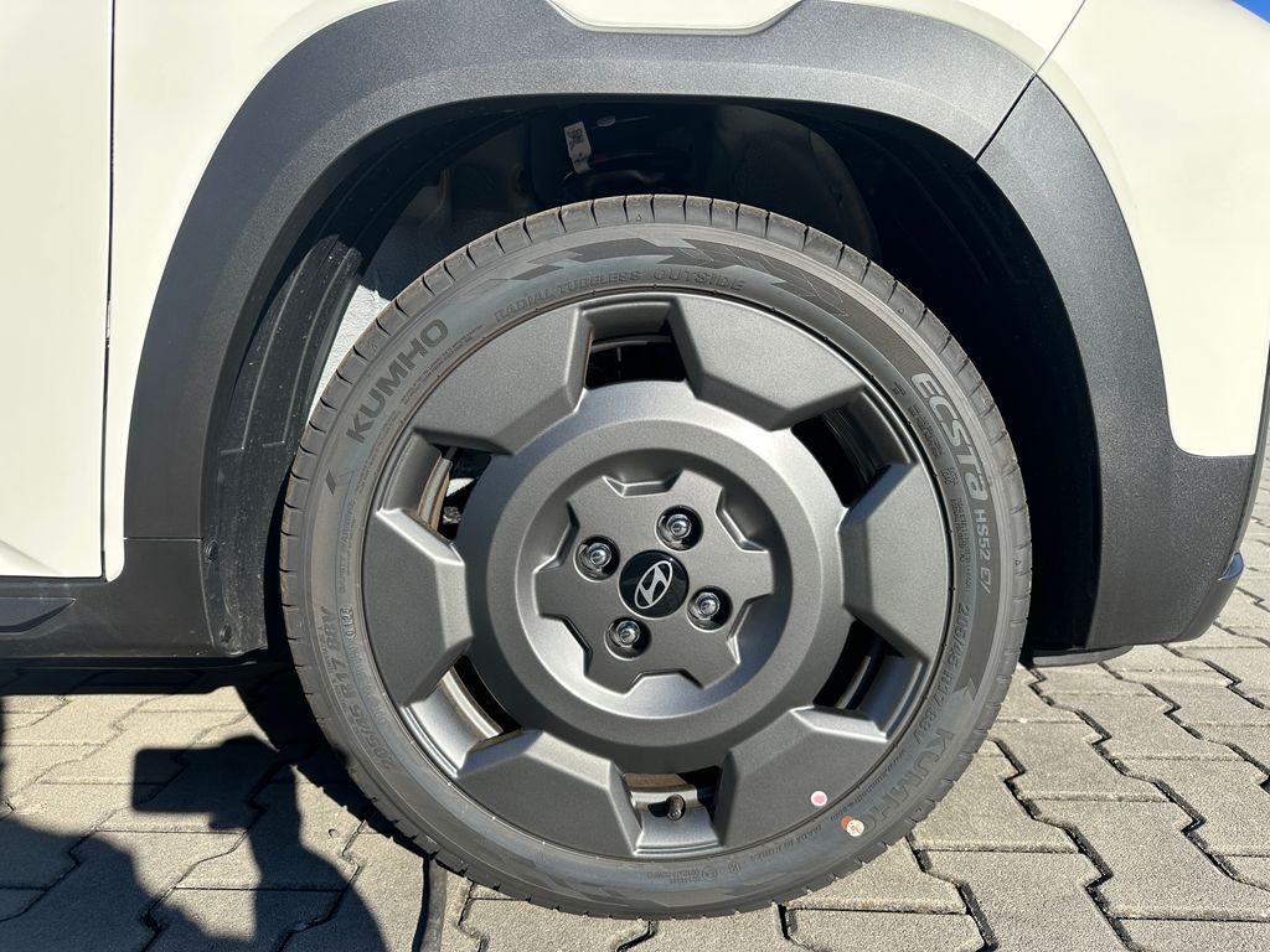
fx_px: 881
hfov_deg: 71.6
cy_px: 476
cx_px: 635
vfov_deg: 56.8
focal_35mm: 24
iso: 80
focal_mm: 6.86
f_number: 1.78
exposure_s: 1/1988
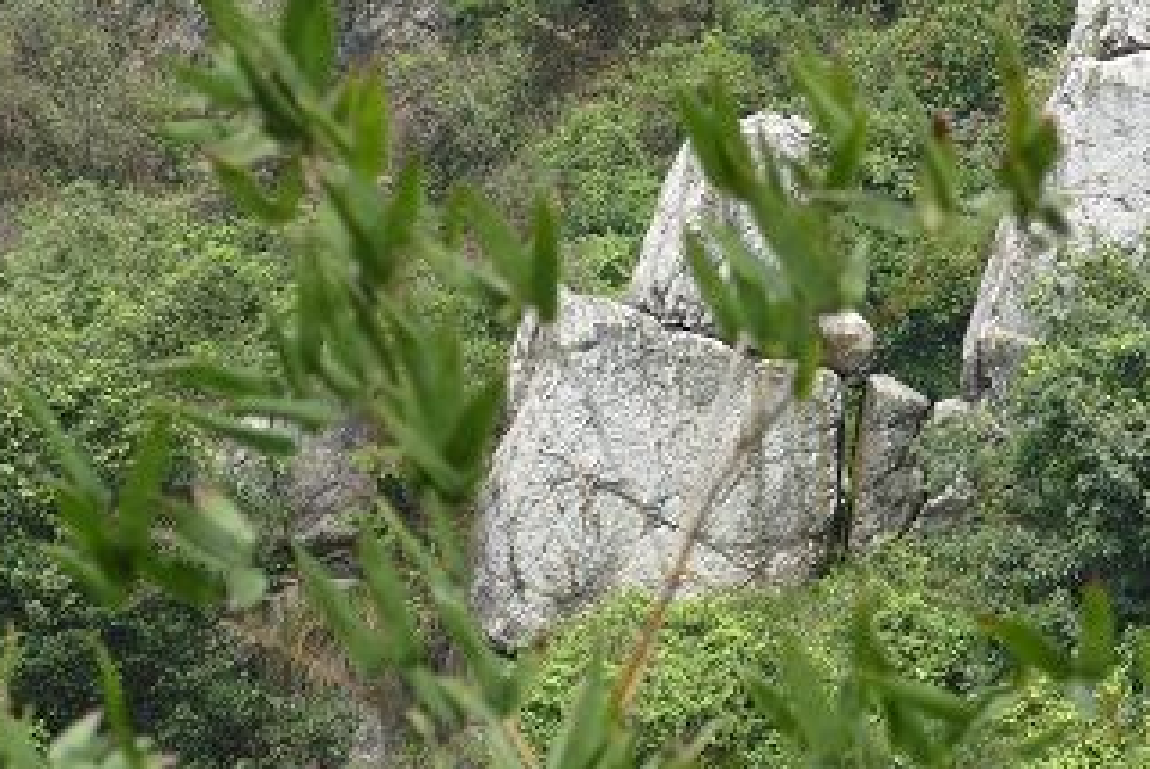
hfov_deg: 8.5
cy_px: 203
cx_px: 931
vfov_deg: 5.7
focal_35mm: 241
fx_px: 7705
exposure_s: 1/350
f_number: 5.4
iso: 80
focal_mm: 28.5
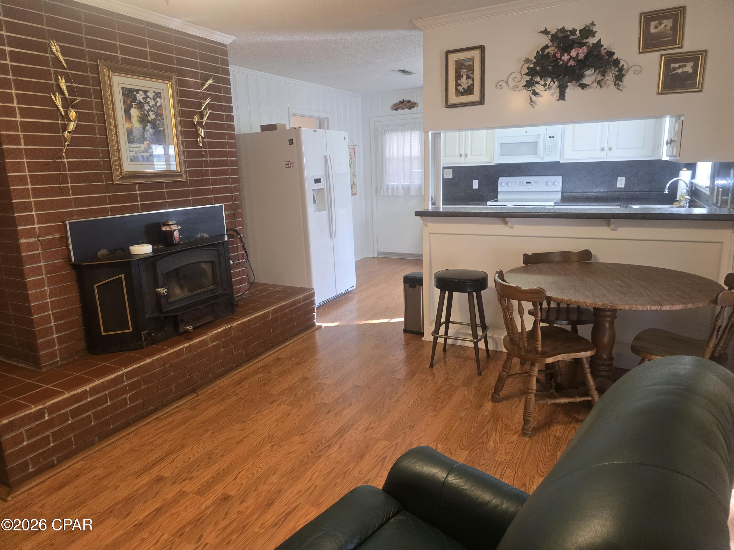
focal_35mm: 23
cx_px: 367
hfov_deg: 73.9
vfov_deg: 58.9
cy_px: 275
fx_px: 488
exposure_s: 1/120
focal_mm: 6.3
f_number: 1.7
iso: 500
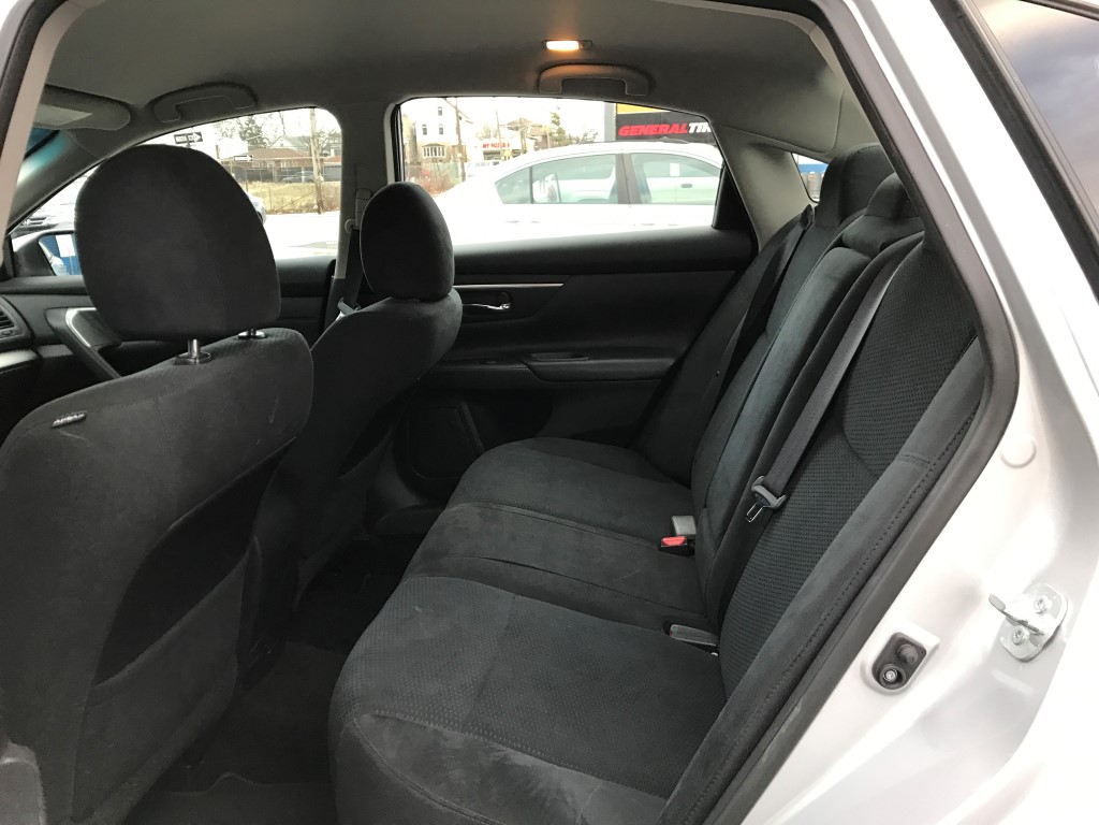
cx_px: 550
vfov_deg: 49.7
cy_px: 412
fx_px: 889
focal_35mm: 28
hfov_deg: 63.4
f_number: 1.8
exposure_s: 1/30
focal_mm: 3.99
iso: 25
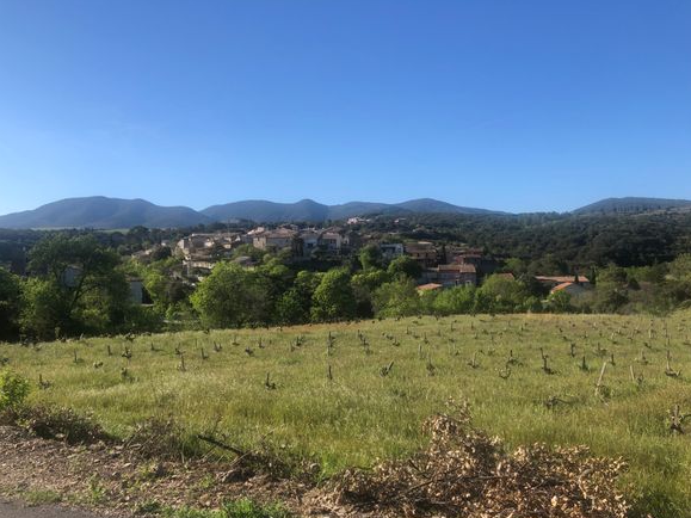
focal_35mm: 29
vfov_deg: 48.2
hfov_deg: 61.7
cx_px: 337
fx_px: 579
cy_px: 264
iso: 20
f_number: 1.8
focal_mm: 3.99
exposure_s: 1/1517
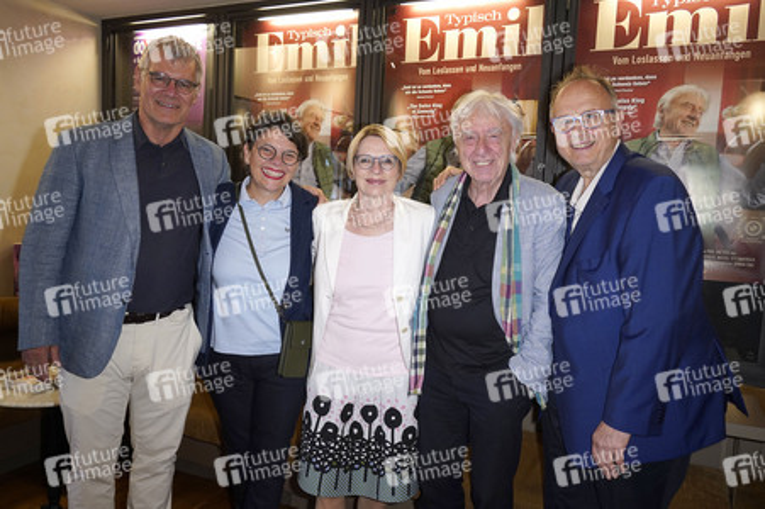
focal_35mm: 28
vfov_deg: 46.3
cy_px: 254
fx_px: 595
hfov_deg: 65.5
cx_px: 382
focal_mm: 28
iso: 2000
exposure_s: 1/100
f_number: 5.6
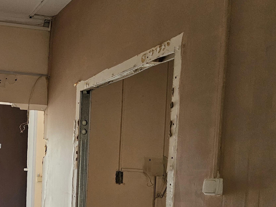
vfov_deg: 25.2
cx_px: 1
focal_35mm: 55
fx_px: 439
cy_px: 210
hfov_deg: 32.2
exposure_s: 1/142
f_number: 1.8
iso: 500
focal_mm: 5.4
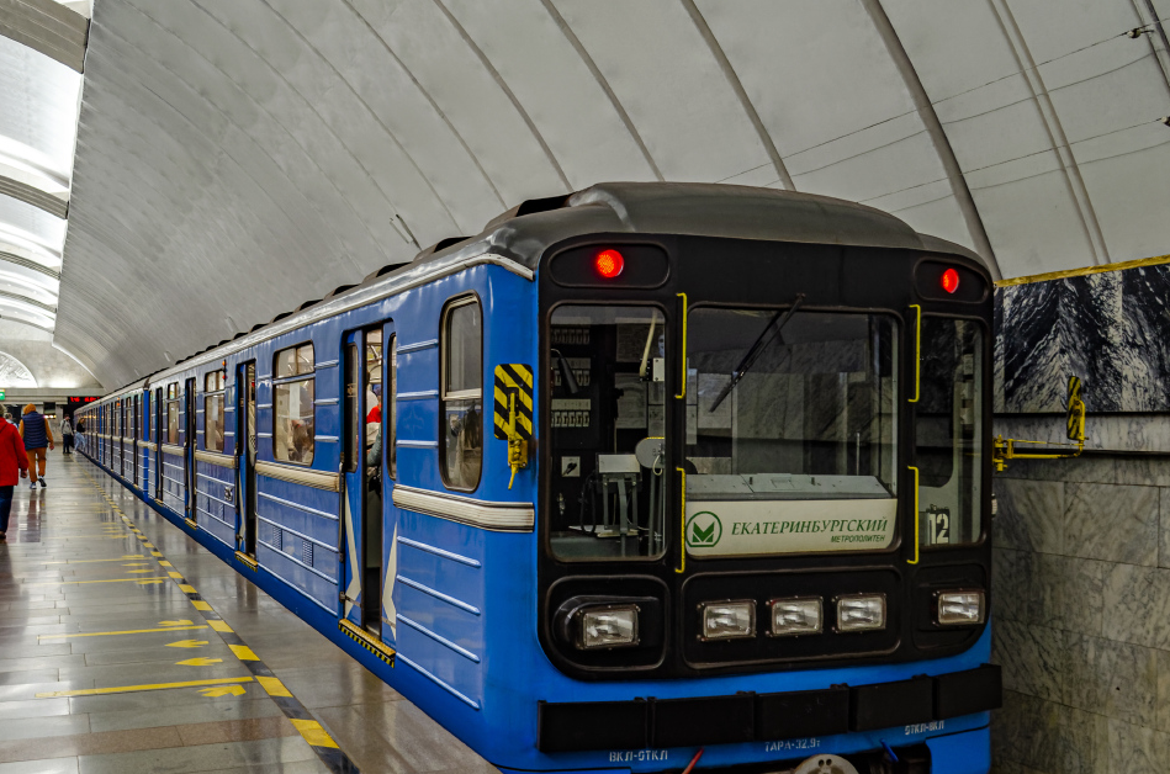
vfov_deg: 35.7
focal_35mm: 37
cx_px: 480
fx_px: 1200
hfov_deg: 51.7
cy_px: 438
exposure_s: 1/60
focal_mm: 18
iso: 320
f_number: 4
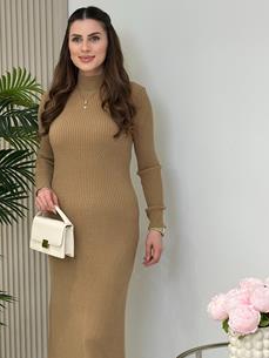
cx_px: 95
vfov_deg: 23.3
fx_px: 870
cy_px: 200
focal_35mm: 84
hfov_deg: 17.5
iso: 80
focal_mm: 6.86
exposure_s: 1/236
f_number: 1.78
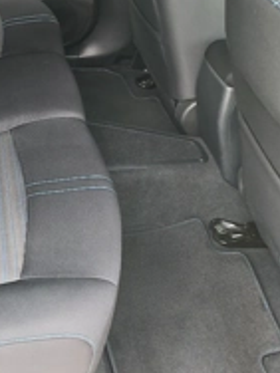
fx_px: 550
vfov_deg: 36.3
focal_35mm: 51
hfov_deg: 27.3
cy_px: 79
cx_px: 14
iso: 100
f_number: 2
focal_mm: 6.83
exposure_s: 1/100
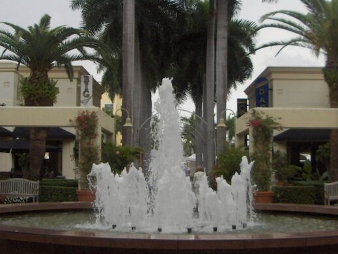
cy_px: 119
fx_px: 674
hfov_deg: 28.1
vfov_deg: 21.3
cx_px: 147
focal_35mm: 69
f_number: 2.6
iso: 100
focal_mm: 5.8
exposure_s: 1/532
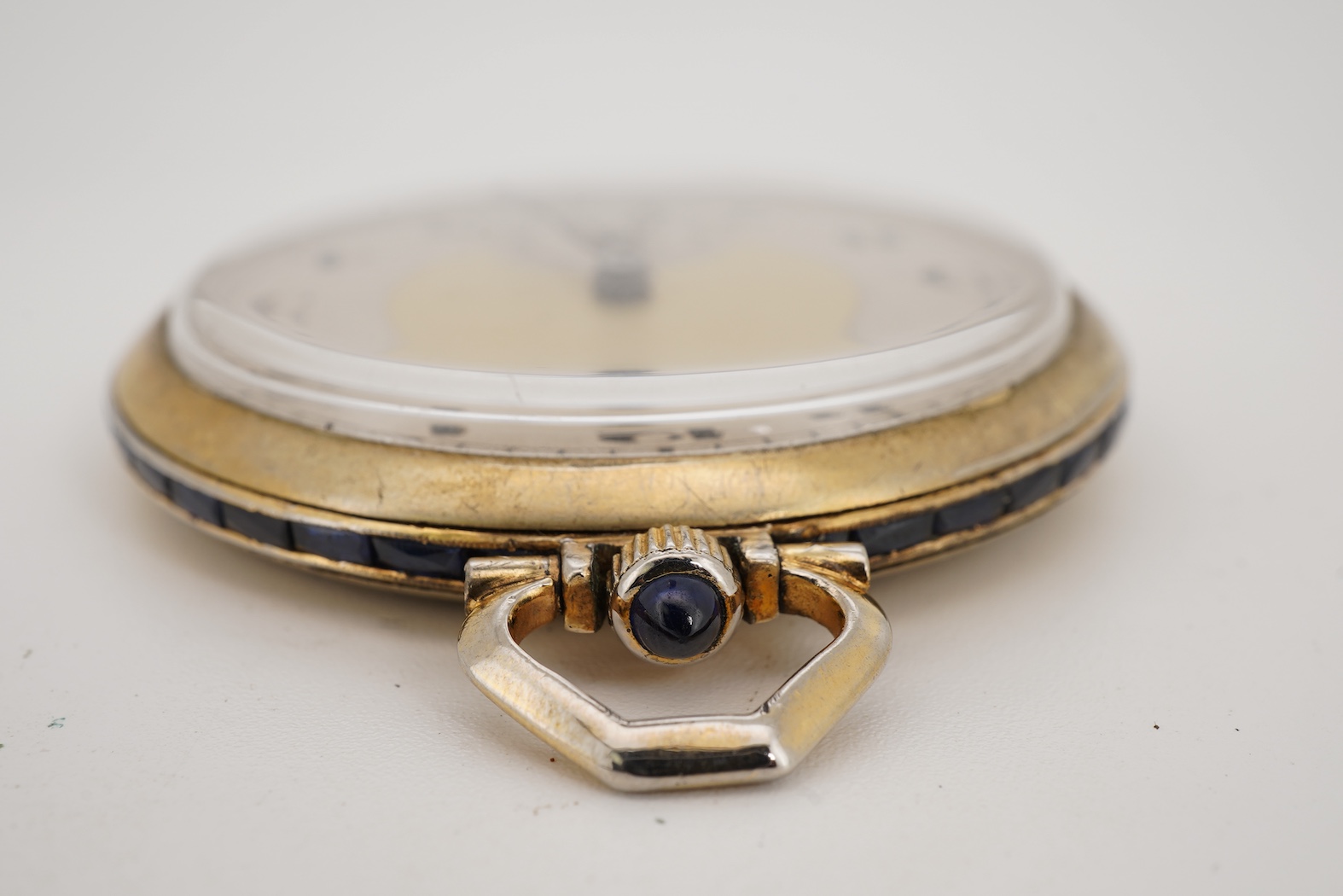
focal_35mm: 45
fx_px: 1679
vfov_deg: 29.9
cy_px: 448
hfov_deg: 43.6
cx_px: 672
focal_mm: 30
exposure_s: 1/160
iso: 160
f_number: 22
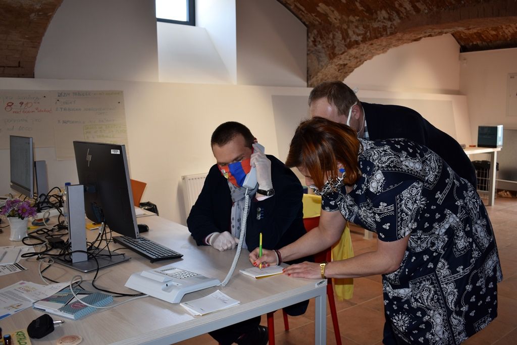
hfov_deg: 57.2
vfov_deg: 40.0
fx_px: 474
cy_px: 172
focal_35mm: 33
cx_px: 258
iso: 320
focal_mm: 22
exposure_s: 1/60
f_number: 3.8
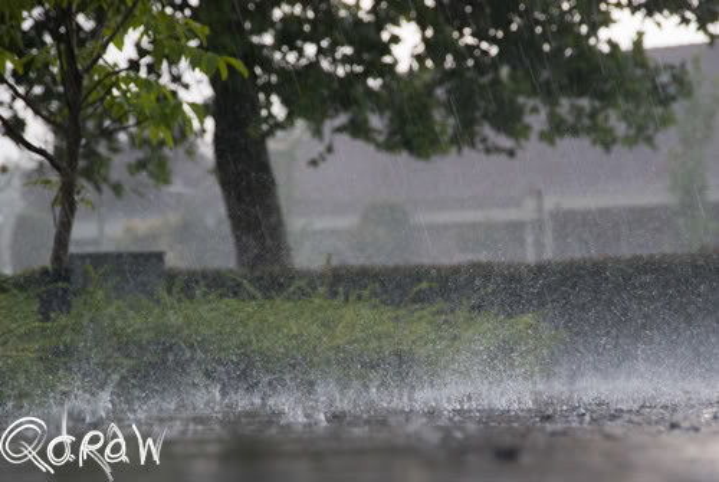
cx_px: 360
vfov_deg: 9.2
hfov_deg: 13.7
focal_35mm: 150
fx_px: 3000
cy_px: 241
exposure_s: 1/125
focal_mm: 100
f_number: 5.6
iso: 400
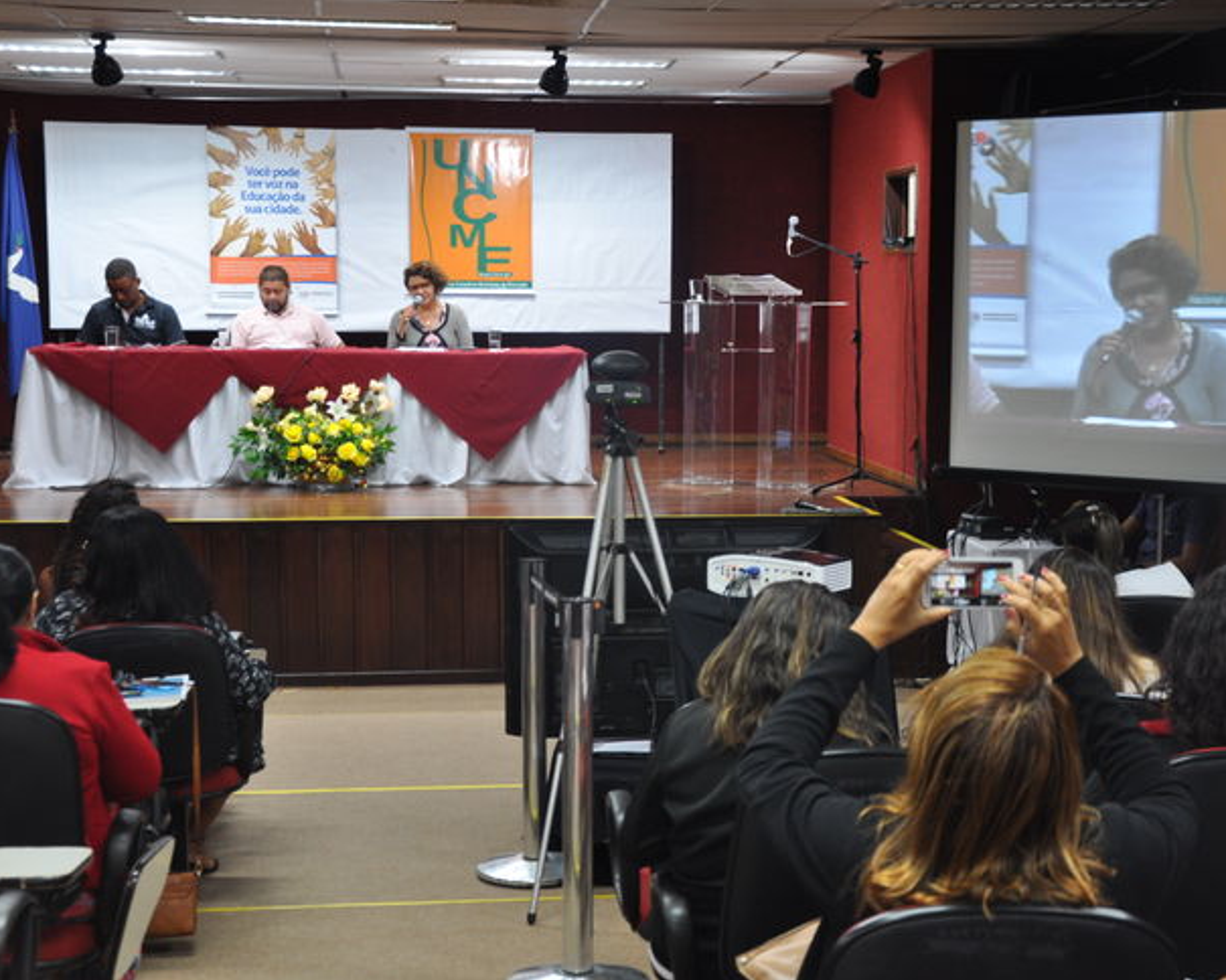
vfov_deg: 22.5
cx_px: 654
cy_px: 490
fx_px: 2467
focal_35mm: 68
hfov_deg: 27.9
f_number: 4.5
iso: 450
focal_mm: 40
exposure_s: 1/15
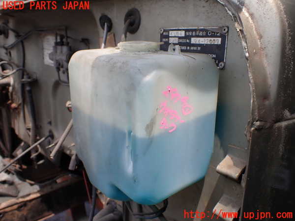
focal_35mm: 30
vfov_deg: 46.8
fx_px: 256
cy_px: 110
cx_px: 148
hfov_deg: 60.0
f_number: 3.2
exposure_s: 1/400
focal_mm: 5.4
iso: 100
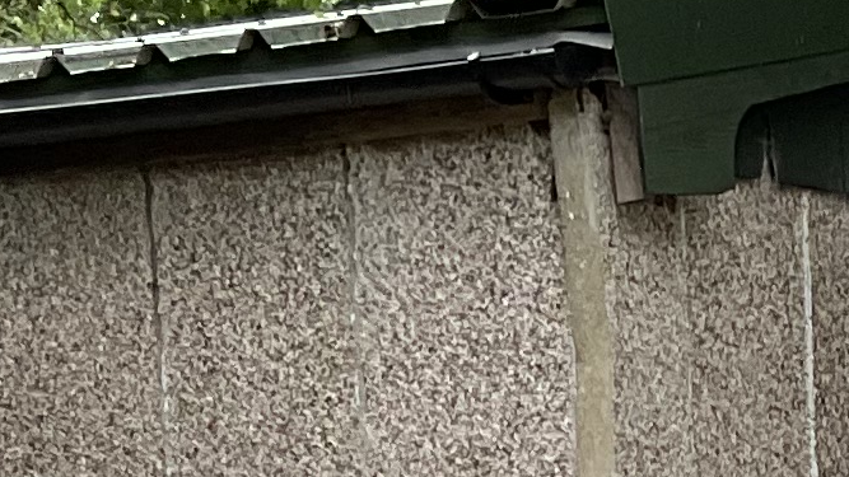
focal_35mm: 191
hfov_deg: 11.1
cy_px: 1559
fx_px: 4299
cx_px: 930
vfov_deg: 5.8
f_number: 1.8
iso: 16
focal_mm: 3
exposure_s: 1/305
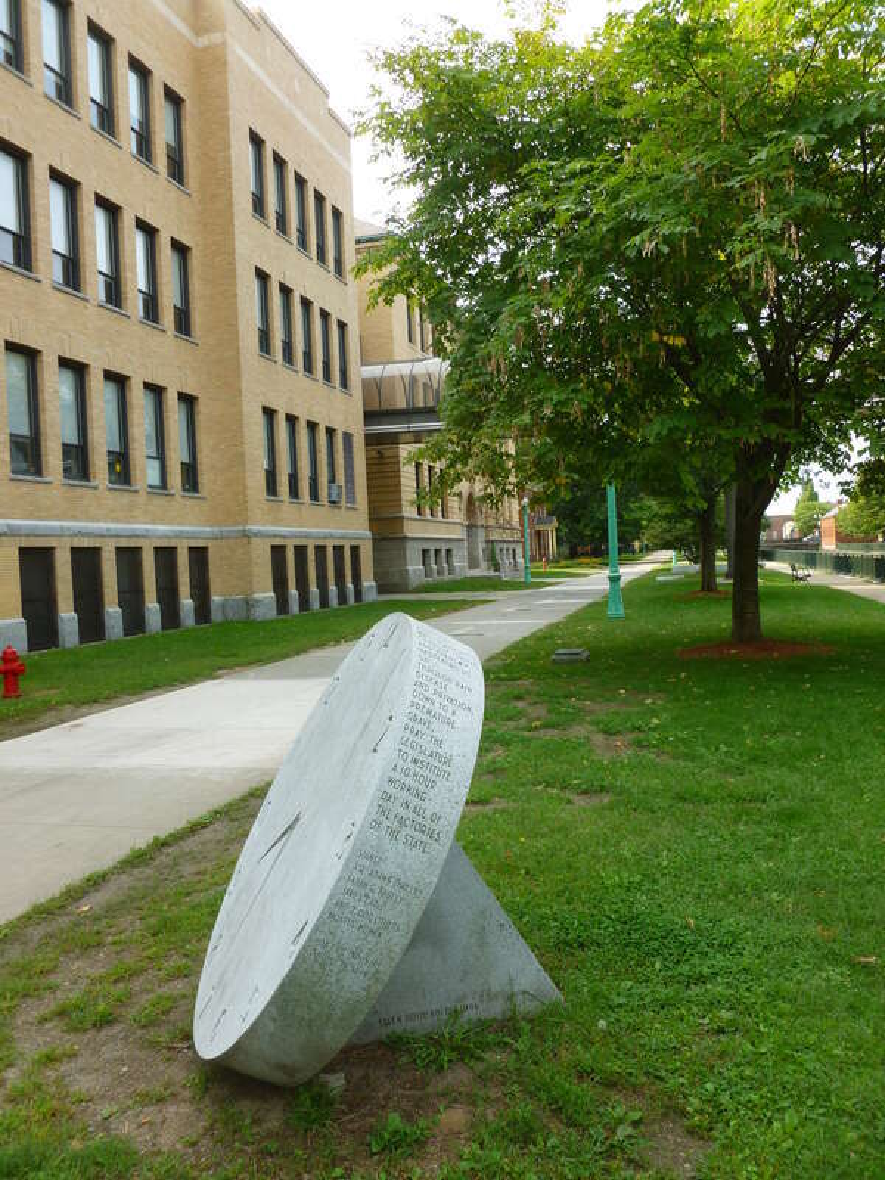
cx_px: 442
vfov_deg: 63.4
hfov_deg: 49.7
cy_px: 590
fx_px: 954
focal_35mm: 28
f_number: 3.3
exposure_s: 1/250
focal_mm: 5
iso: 100
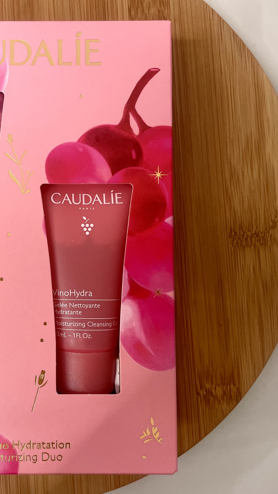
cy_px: 247
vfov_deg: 52.8
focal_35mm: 38
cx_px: 17
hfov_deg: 29.6
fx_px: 498
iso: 100
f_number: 1.6
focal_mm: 4.2
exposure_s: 1/100
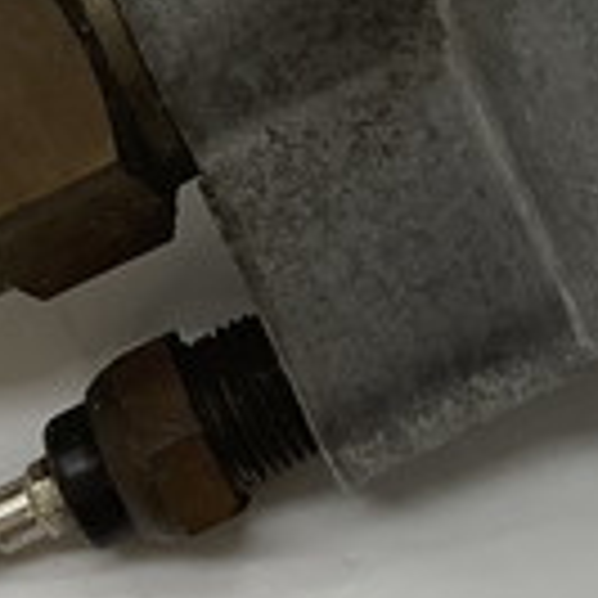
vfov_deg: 13.6
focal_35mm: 124
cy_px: -162
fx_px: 2424
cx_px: 504
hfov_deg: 14.0
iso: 50
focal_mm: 3.3
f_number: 2.4
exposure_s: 1/120
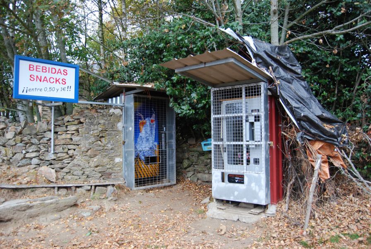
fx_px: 279
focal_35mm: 27
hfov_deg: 67.3
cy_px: 124
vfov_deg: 48.1
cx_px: 186
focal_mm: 18
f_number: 3.5
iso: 280
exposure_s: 1/30
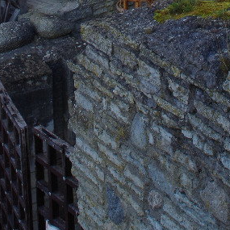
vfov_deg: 12.3
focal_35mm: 135
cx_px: 116
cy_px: -113
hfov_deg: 12.9
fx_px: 1015
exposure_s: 1/125
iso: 400
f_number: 11
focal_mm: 28
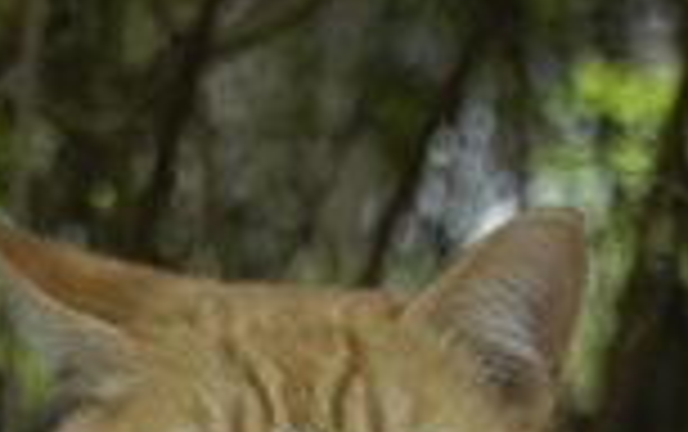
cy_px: 947
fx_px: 4073
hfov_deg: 9.7
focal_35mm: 217
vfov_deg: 5.9
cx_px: 297
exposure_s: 1/50
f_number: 4.5
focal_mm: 34
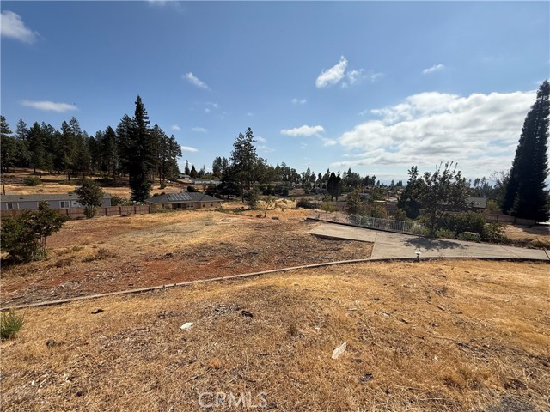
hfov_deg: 102.1
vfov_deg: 85.7
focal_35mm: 14
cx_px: 275
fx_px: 222
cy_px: 206
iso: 50
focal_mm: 2.22
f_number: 2.2
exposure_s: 1/3460
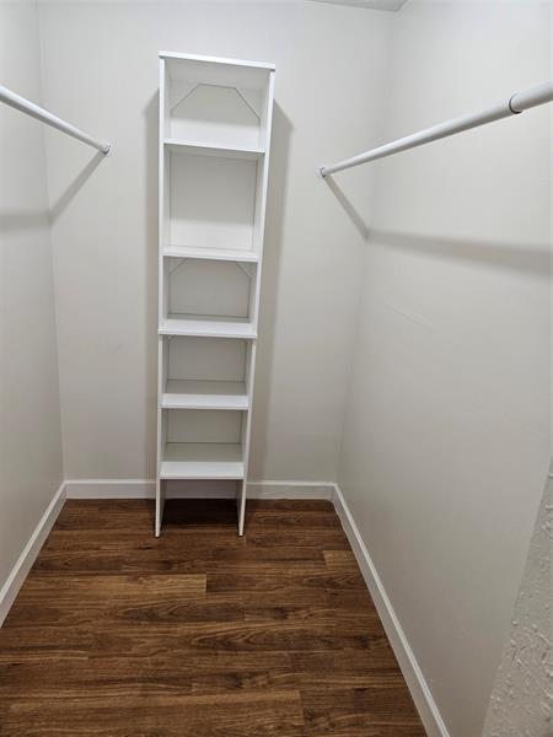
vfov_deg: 73.9
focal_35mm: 23
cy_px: 368
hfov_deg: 58.9
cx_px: 276
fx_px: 490
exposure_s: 1/120
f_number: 1.8
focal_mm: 5.4
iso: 250
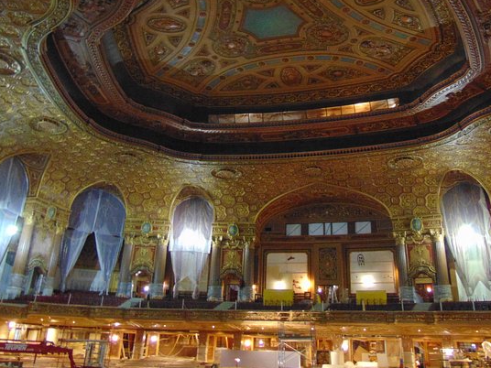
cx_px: 256
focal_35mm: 35
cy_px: 129
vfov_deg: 40.3
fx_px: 496
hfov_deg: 52.6
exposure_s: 1/10
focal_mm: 4.5
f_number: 3
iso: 400
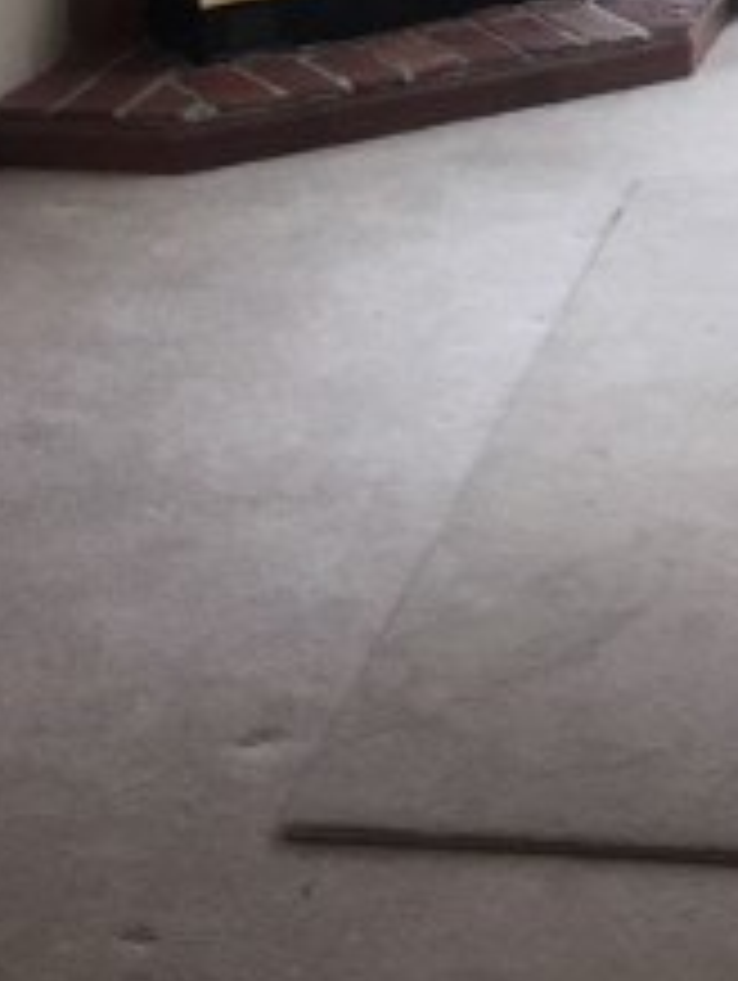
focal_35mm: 102
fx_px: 2894
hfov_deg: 13.8
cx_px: 1048
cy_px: -374
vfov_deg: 17.7
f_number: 2.2
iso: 50
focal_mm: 4.15
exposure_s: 1/120
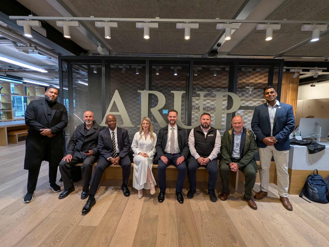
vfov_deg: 78.2
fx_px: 152
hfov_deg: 94.4
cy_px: 124
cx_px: 164
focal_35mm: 16
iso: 121
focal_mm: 2.35
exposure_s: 1/49.7
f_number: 2.2
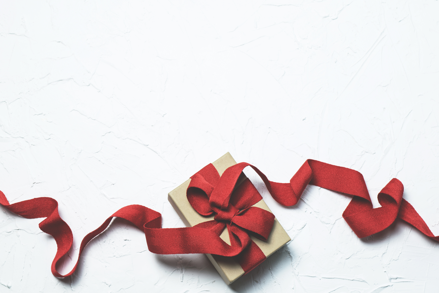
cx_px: 220
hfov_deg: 27.0
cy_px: 146
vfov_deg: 18.2
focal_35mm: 75
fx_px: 915
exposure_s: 1/2
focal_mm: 50
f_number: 9
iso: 100
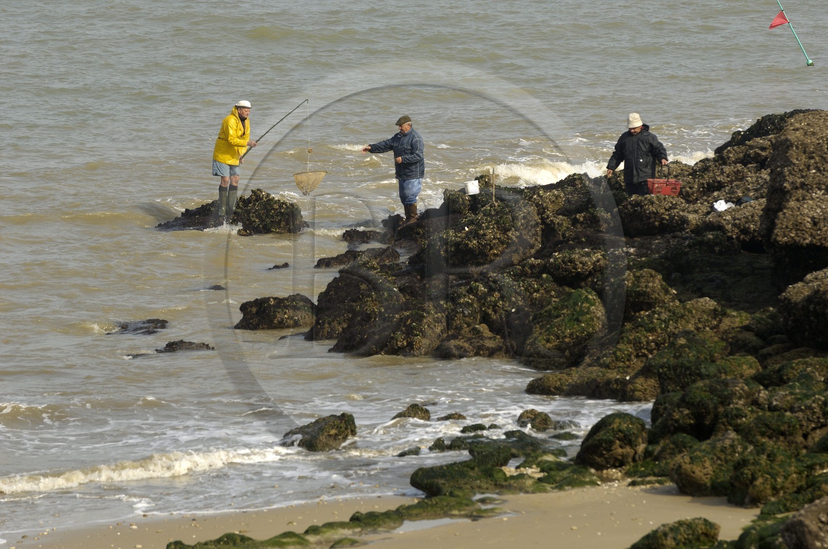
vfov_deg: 4.8
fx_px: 6546
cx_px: 414
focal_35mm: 285
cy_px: 274
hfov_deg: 7.2
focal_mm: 190
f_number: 5.3
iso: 100
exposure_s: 1/320
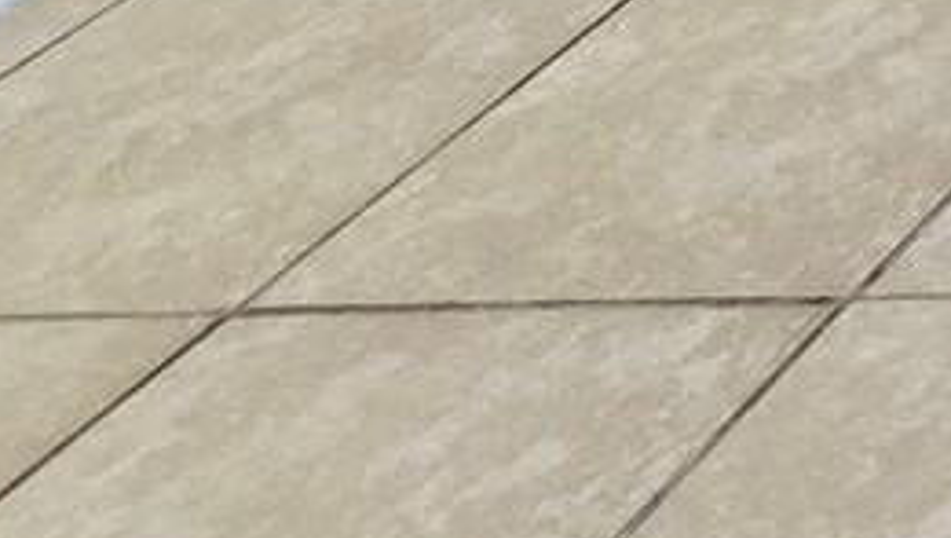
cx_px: 2707
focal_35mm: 87
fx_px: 2197
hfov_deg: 12.3
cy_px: -1603
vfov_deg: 8.1
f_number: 2.2
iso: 200
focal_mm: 2.2
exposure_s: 1/60.2
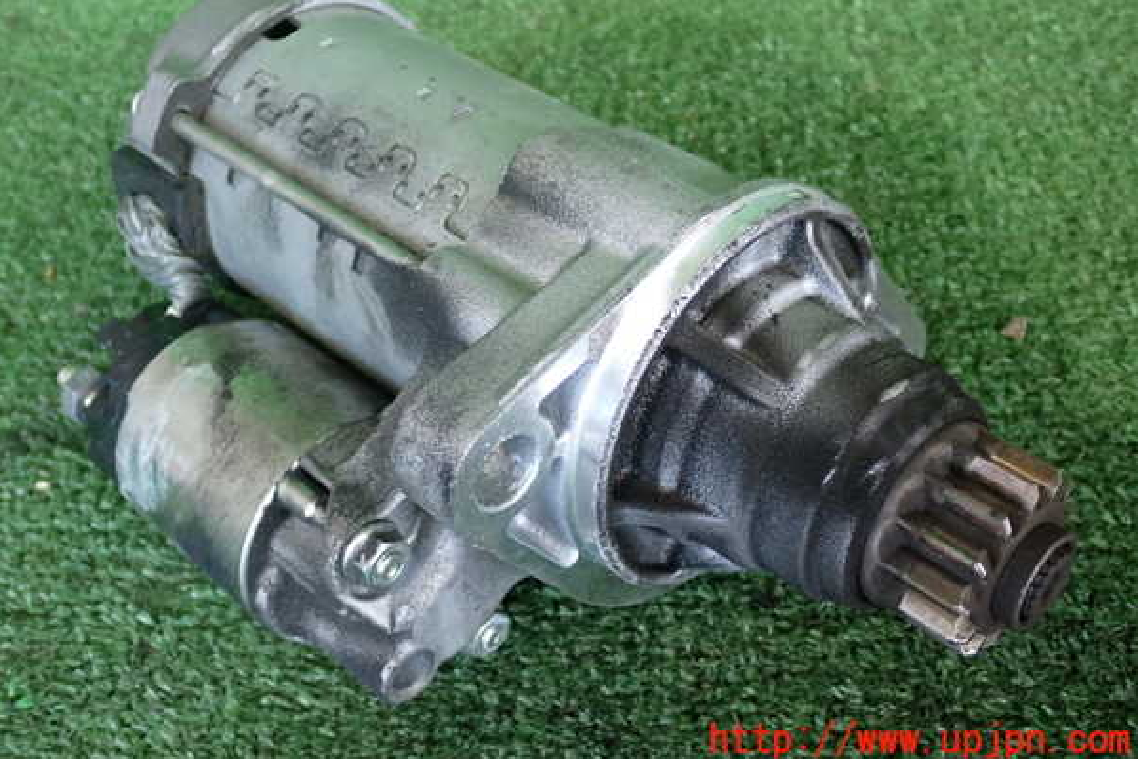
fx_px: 1454
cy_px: 336
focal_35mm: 46
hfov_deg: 42.7
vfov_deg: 29.2
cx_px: 568
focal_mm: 7.84
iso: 1000
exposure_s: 1/125
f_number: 2.9
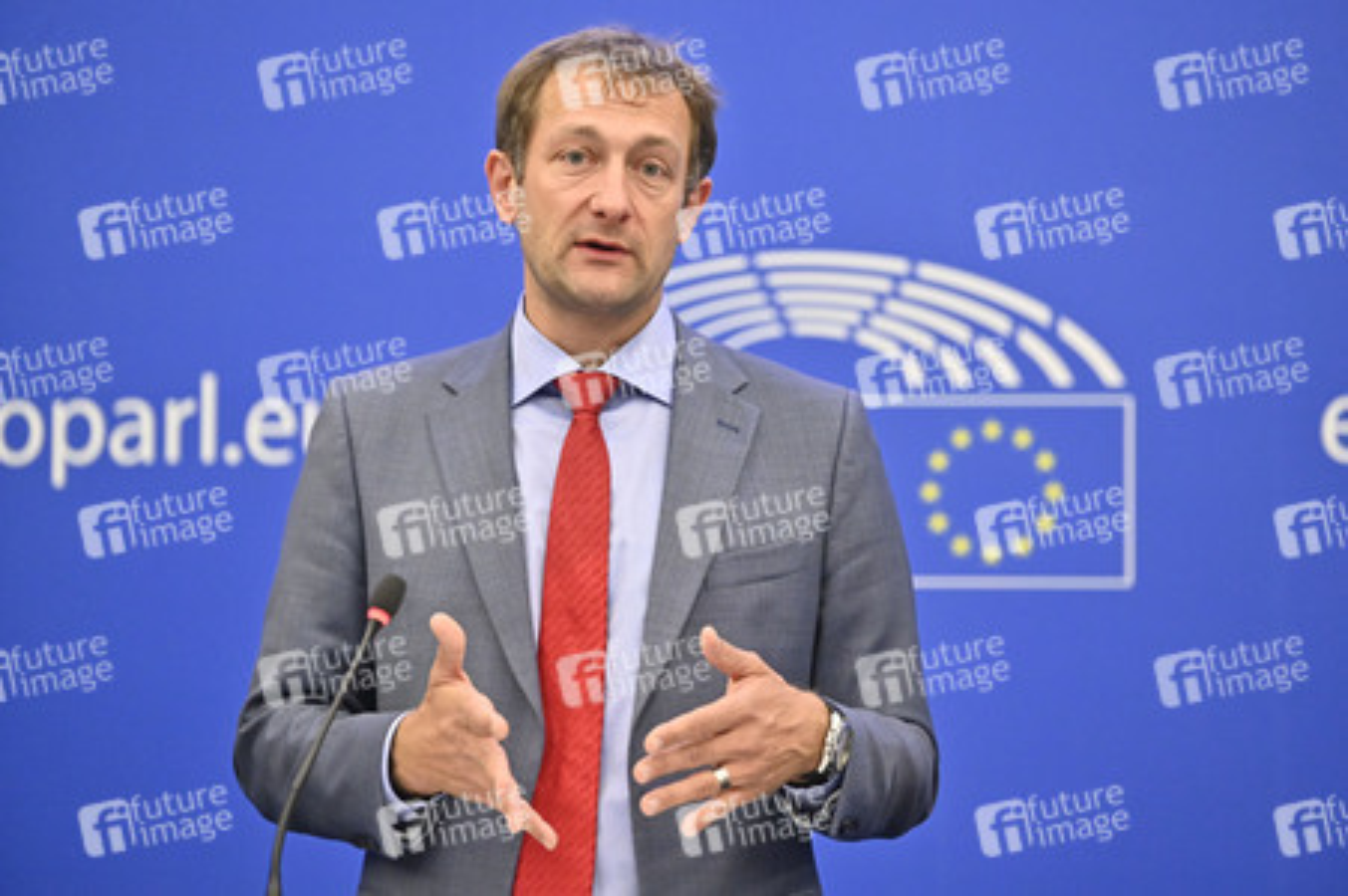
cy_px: 448
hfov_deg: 14.2
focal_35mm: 145
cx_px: 674
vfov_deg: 9.4
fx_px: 5425
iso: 5000
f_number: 2.8
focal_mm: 145
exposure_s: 1/800
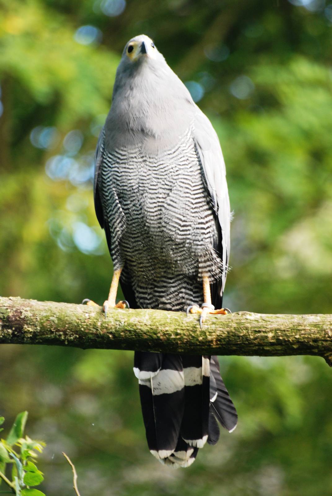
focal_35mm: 330
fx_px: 4552
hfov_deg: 4.2
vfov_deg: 6.2
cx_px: 166
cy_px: 248
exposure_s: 1/100
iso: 400
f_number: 5.3
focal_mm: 220
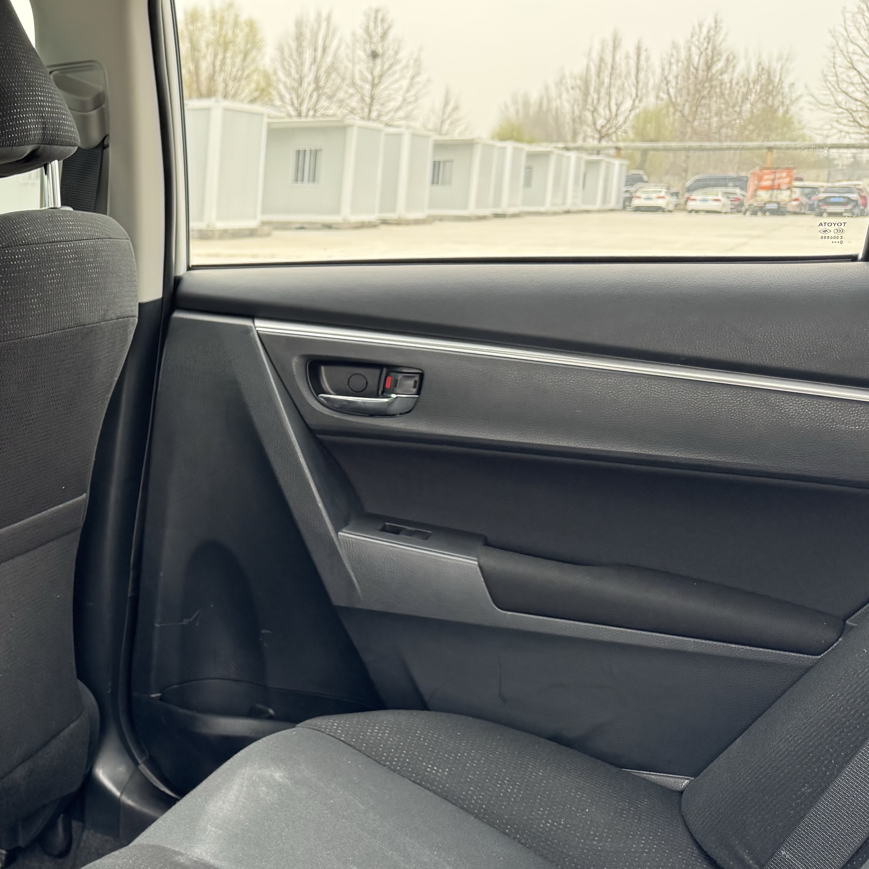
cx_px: -93
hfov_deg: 31.8
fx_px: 1335
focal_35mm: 47
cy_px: 441
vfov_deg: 36.1
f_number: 1.78
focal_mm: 6.76
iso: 100
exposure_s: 1/171
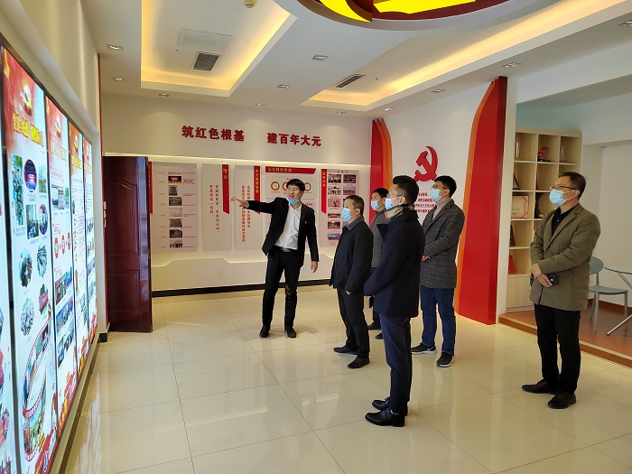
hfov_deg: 73.9
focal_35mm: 23
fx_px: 420
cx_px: 316
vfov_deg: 58.9
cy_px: 237
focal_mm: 5.52
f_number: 1.9
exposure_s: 1/100
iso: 253
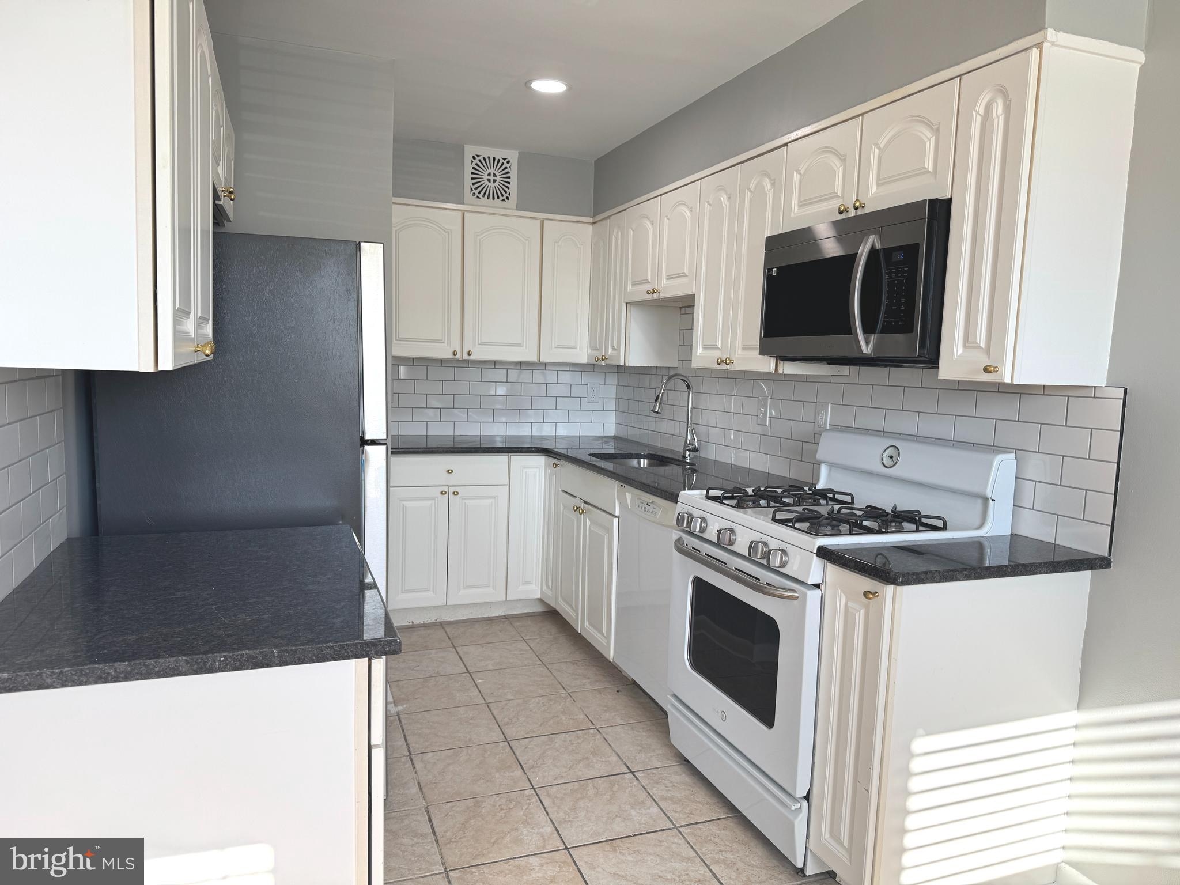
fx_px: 818
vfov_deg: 56.8
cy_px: 442
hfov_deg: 71.6
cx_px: 590
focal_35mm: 24
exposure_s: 1/192
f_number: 1.78
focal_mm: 6.76
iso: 64
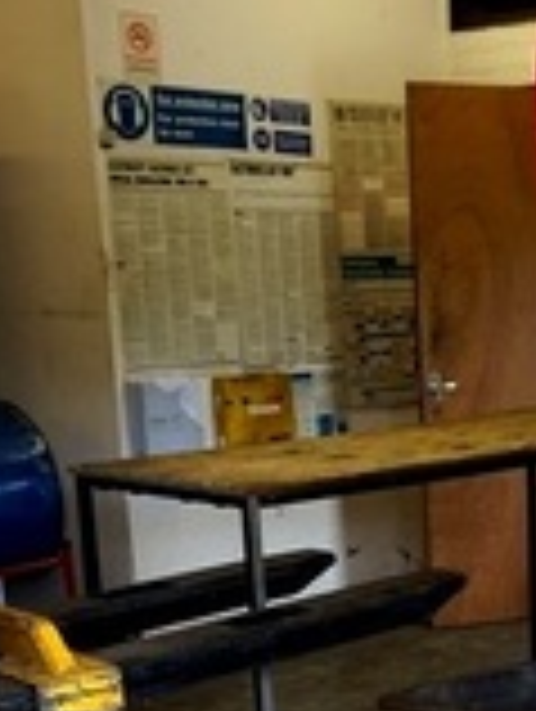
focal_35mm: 70
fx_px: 1441
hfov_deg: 19.5
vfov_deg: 26.8
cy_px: 639
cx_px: 685
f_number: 4
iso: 500
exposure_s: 1/160
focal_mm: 16
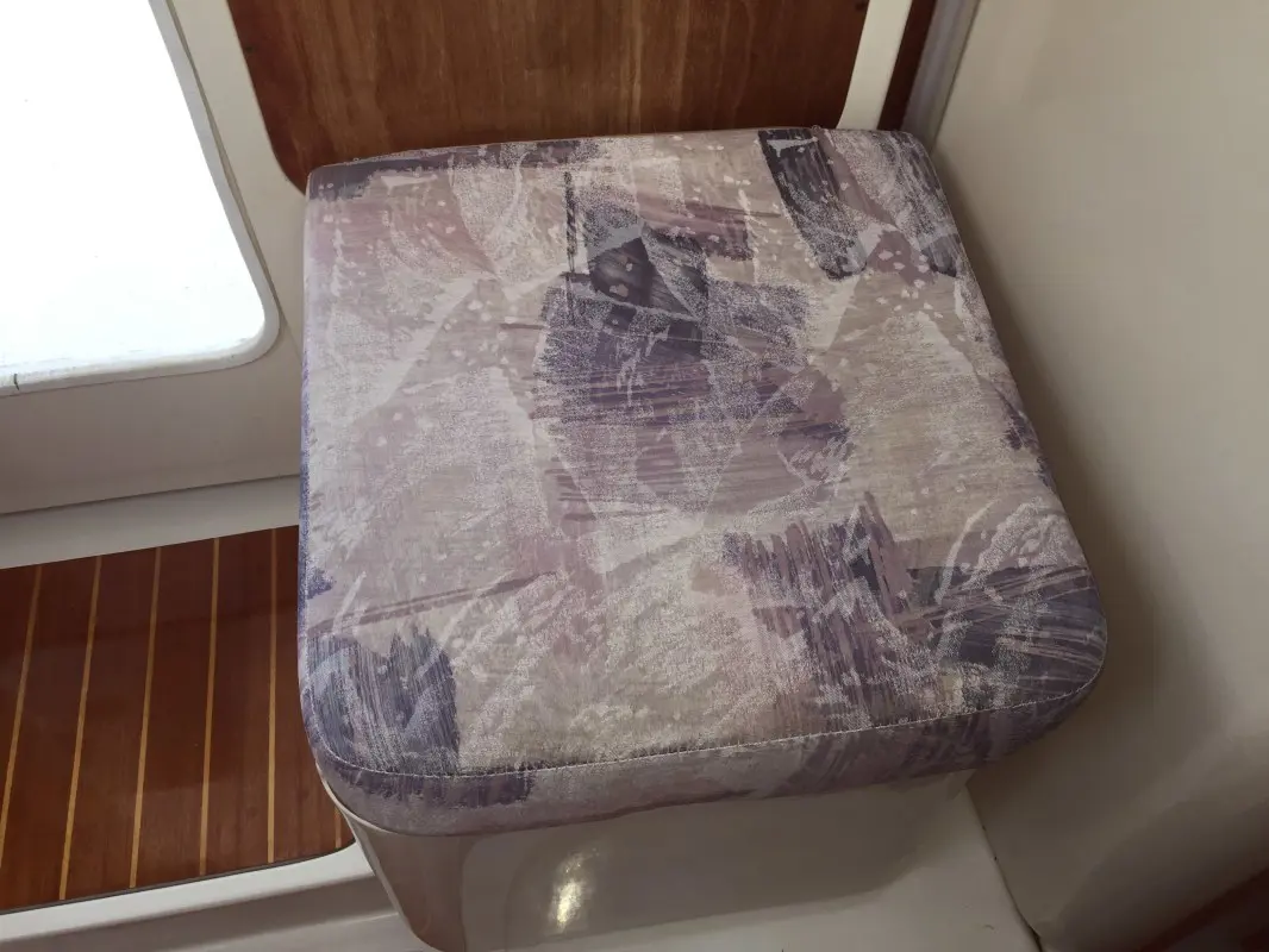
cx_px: 634
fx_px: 1063
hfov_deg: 61.6
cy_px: 476
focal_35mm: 29
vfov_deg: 48.2
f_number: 2.2
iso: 32
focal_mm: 4.15
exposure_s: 1/60
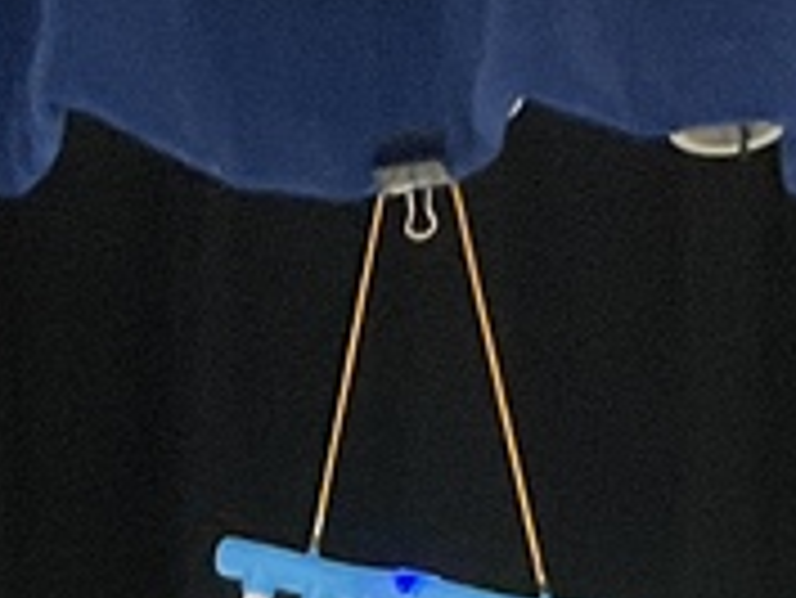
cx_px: 220
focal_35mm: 168
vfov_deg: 8.1
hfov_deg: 11.7
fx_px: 3866
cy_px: 1493
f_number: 1.8
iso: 250
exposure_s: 1/60
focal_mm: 3
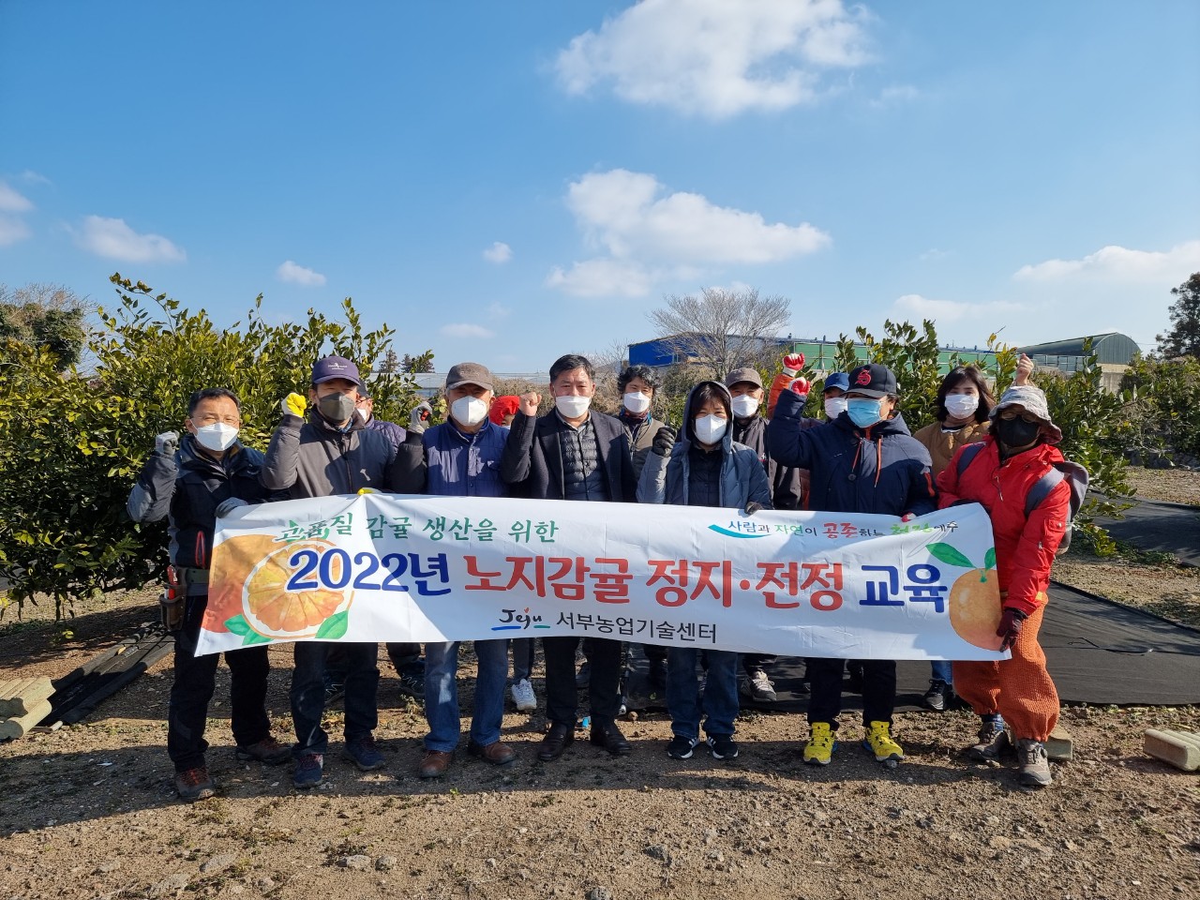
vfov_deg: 56.8
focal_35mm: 24
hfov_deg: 71.6
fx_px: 832
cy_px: 450
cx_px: 600
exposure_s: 1/1111
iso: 50
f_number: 1.8
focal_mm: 6.7
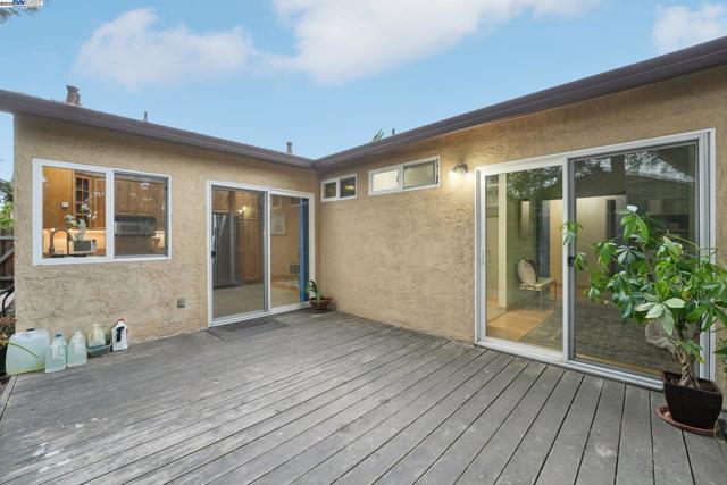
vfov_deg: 81.2
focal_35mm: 14
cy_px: 242
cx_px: 364
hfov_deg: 104.2
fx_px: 283
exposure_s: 1/50
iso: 800
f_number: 8
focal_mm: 14
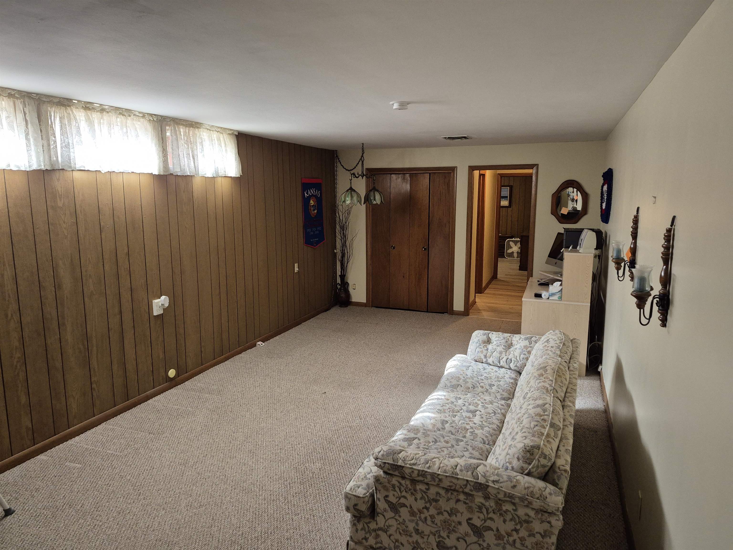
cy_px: 275
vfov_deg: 58.9
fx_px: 487
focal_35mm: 23
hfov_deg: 73.9
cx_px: 366
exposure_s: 1/120
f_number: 1.8
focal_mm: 5.4
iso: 400
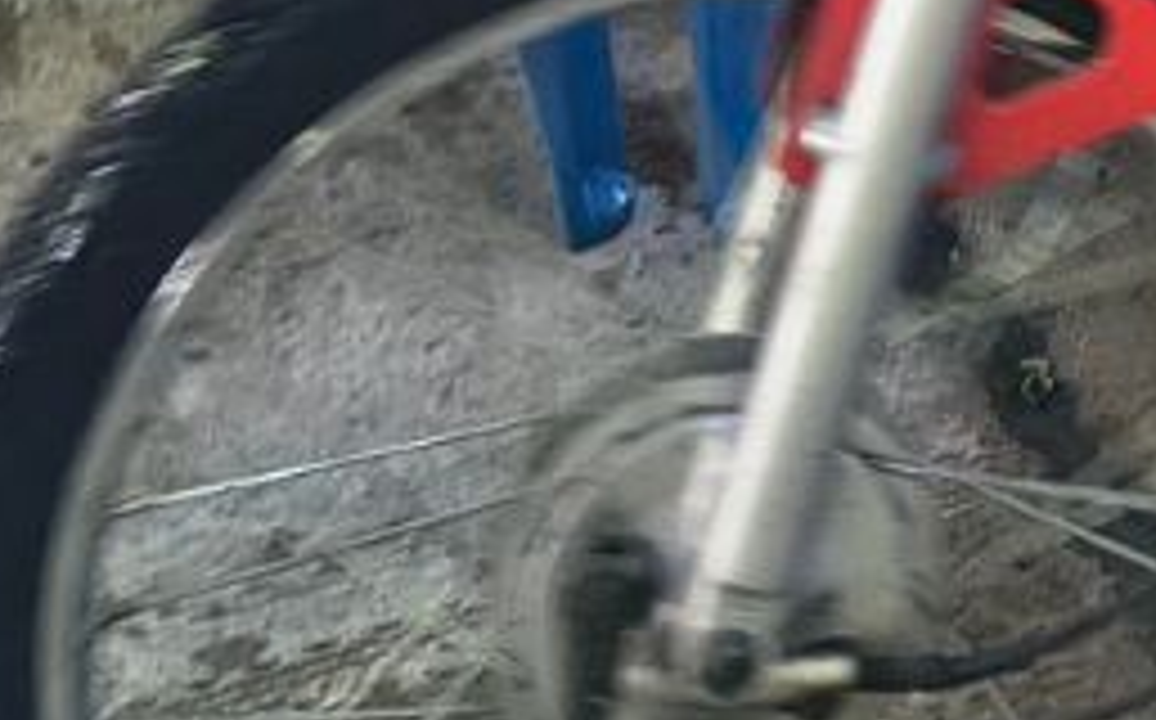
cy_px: -1278
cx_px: 1633
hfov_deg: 13.2
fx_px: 4783
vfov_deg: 7.7
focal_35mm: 152
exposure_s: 1/120
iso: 187
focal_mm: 5.56
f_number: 1.8
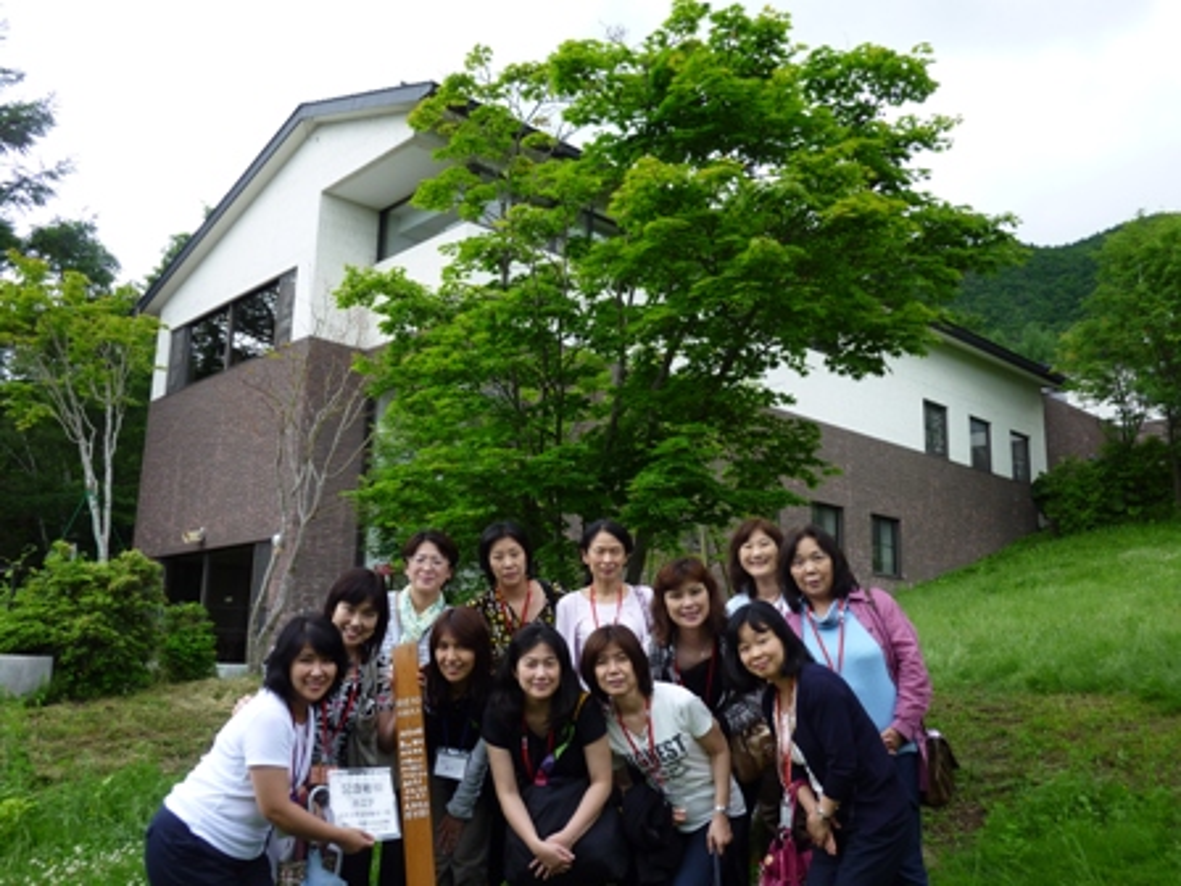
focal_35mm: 31
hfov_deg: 58.4
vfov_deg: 45.4
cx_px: 590
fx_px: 1058
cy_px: 443
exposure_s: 1/160
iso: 80
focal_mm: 5.5
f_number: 3.6
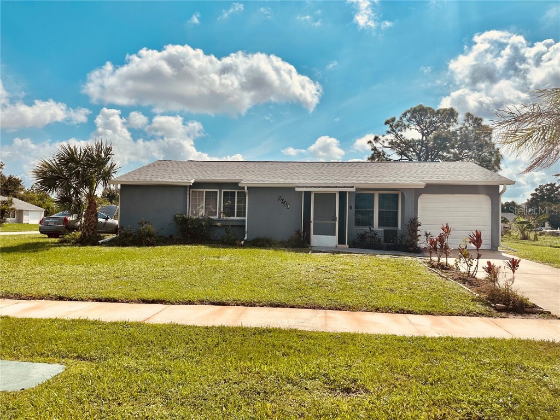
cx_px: 280
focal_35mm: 24
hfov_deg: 71.6
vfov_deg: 56.8
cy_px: 210
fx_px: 388
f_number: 1.78
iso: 80
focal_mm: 6.86
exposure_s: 1/10753
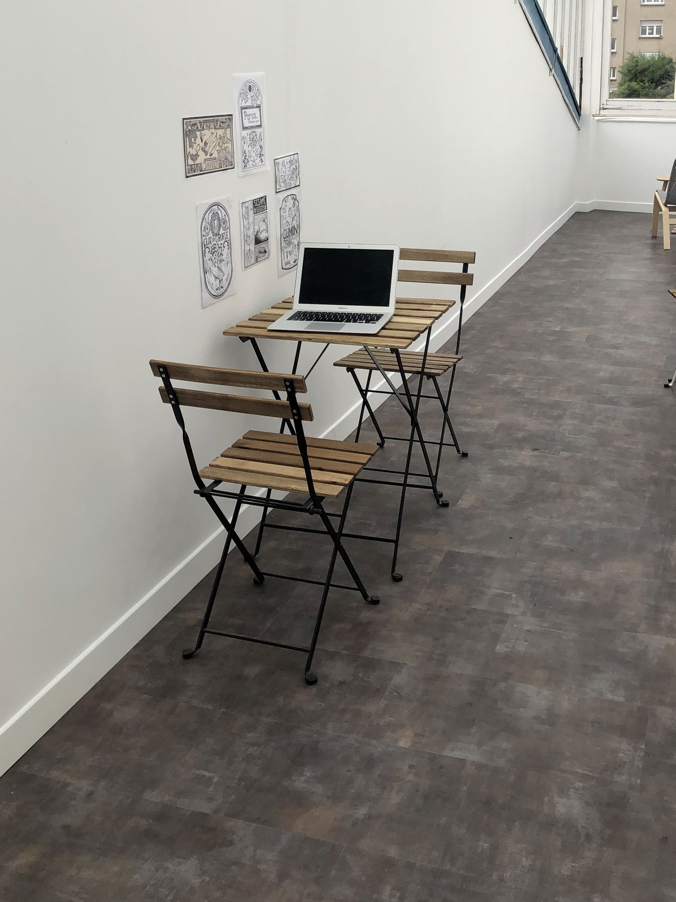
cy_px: 306
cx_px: 424
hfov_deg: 37.5
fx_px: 989
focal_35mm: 38
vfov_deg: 48.2
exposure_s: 1/1130
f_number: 1.8
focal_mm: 3.99
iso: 20
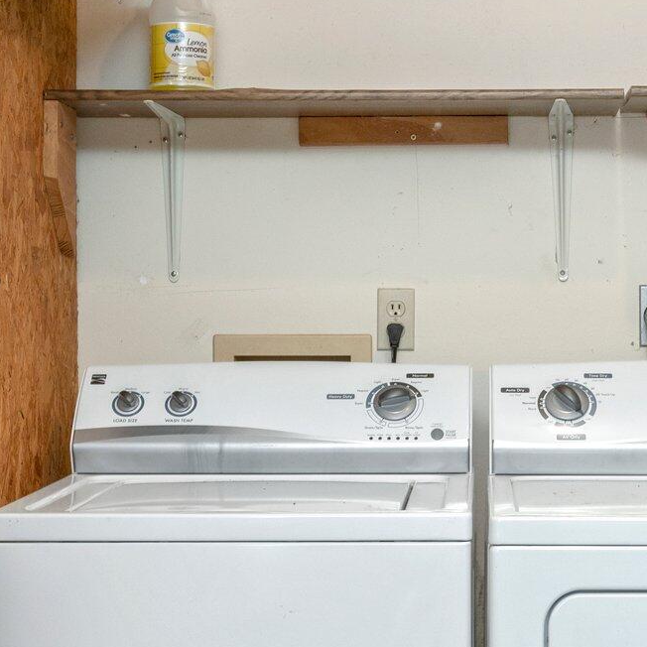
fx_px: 1692
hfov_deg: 21.5
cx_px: 457
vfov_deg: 21.6
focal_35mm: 80
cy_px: 282
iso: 320
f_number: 9
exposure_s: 1/8
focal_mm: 30
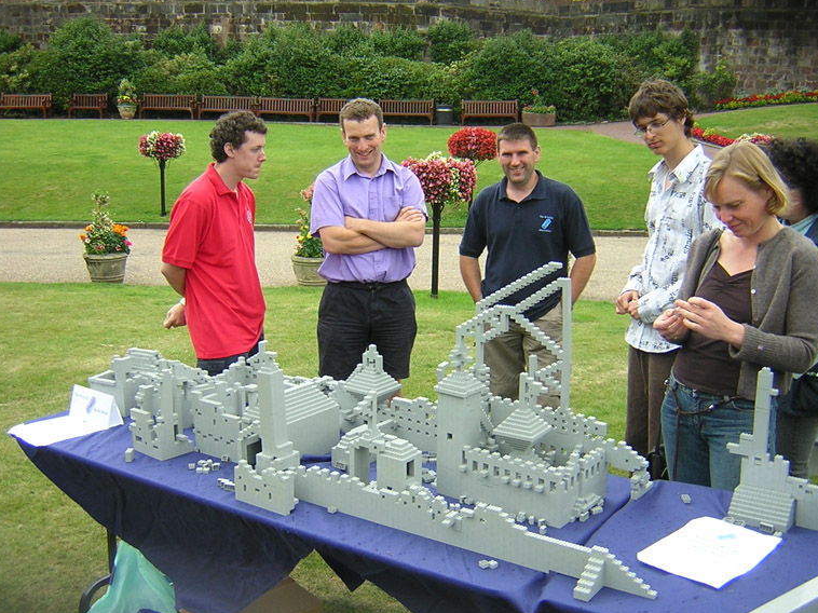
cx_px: 428
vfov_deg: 37.7
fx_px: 898
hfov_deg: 49.0
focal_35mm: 38
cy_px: 300
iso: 100
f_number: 2.6
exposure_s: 1/132
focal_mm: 4.7
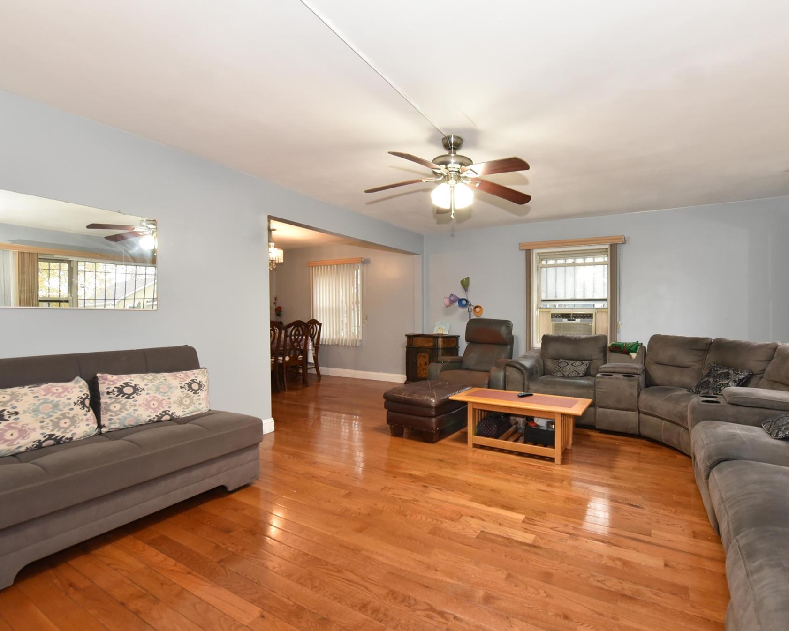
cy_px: 313
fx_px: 374
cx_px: 464
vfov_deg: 80.4
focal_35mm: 16
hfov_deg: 92.2
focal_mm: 14
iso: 1600
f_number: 8
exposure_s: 1/20
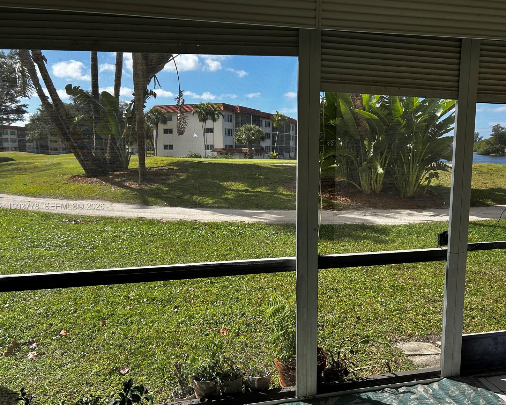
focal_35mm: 28
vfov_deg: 51.5
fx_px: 419
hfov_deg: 62.1
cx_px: 275
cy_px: 207
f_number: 1.5
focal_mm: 5.7
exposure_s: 1/2083
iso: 50
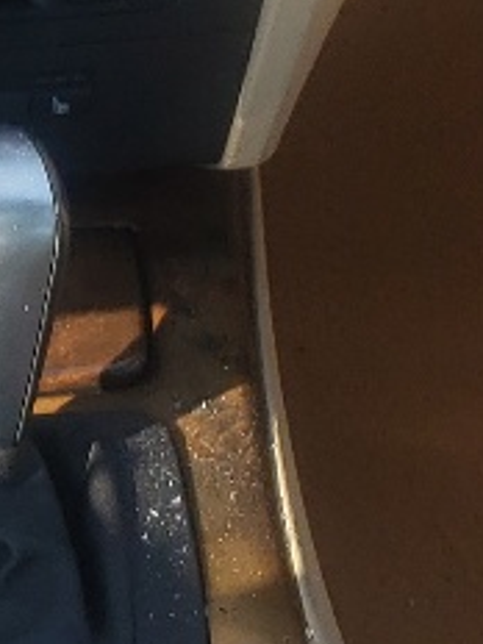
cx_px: -411
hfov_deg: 8.0
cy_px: 636
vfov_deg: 11.0
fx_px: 3330
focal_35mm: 179
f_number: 1.5
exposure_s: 1/476
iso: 50
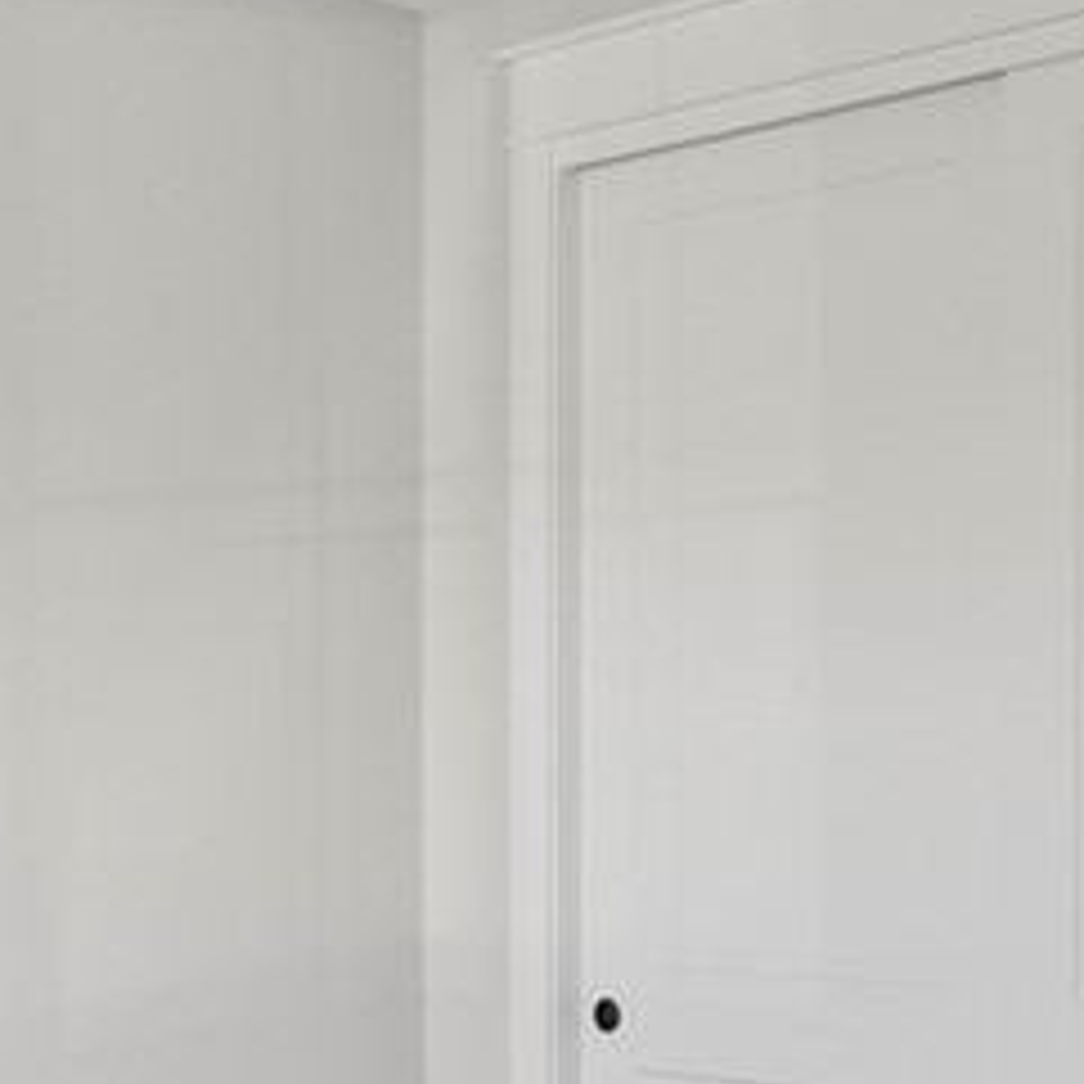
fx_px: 2303
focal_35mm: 65
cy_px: 702
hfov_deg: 26.5
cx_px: 535
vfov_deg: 26.4
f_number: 5.6
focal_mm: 17
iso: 3200
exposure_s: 1/320
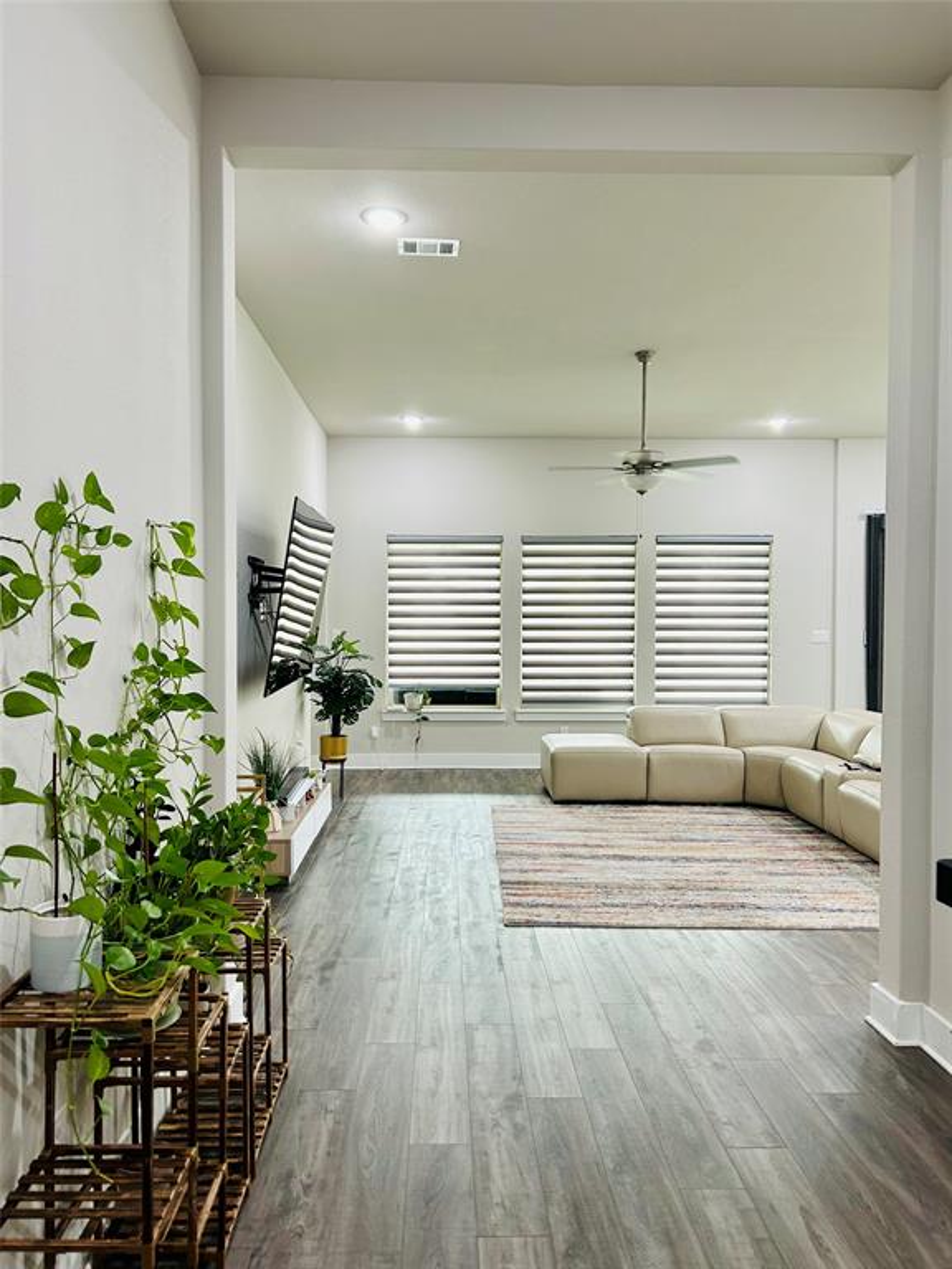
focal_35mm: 26
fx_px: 953
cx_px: 476
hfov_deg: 53.1
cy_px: 634
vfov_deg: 67.3
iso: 100
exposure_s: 1/60
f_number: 1.5
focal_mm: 5.7
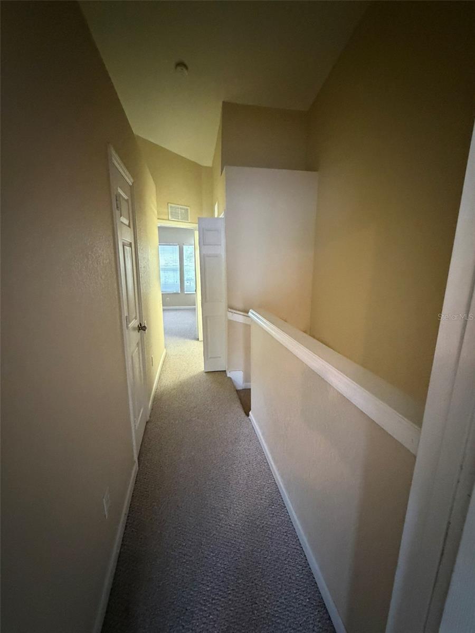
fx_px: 256
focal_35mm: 14
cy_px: 316
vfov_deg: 102.1
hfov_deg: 85.7
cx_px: 238
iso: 1250
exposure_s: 1/40
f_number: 2.2
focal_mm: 2.22
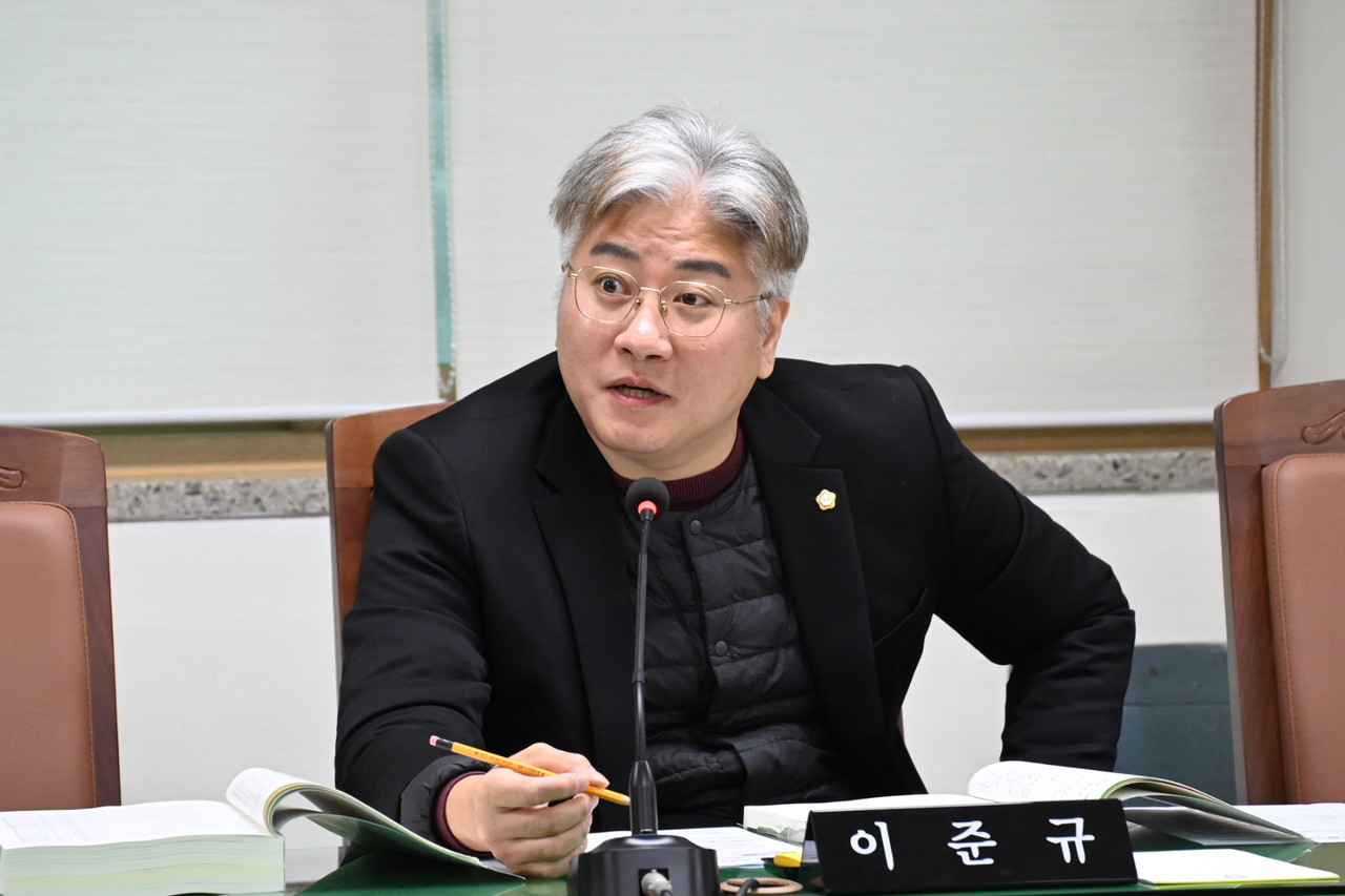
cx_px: 672
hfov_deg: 9.8
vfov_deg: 6.5
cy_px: 448
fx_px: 7844
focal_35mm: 210
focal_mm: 140
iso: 4000
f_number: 6.3
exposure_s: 1/160
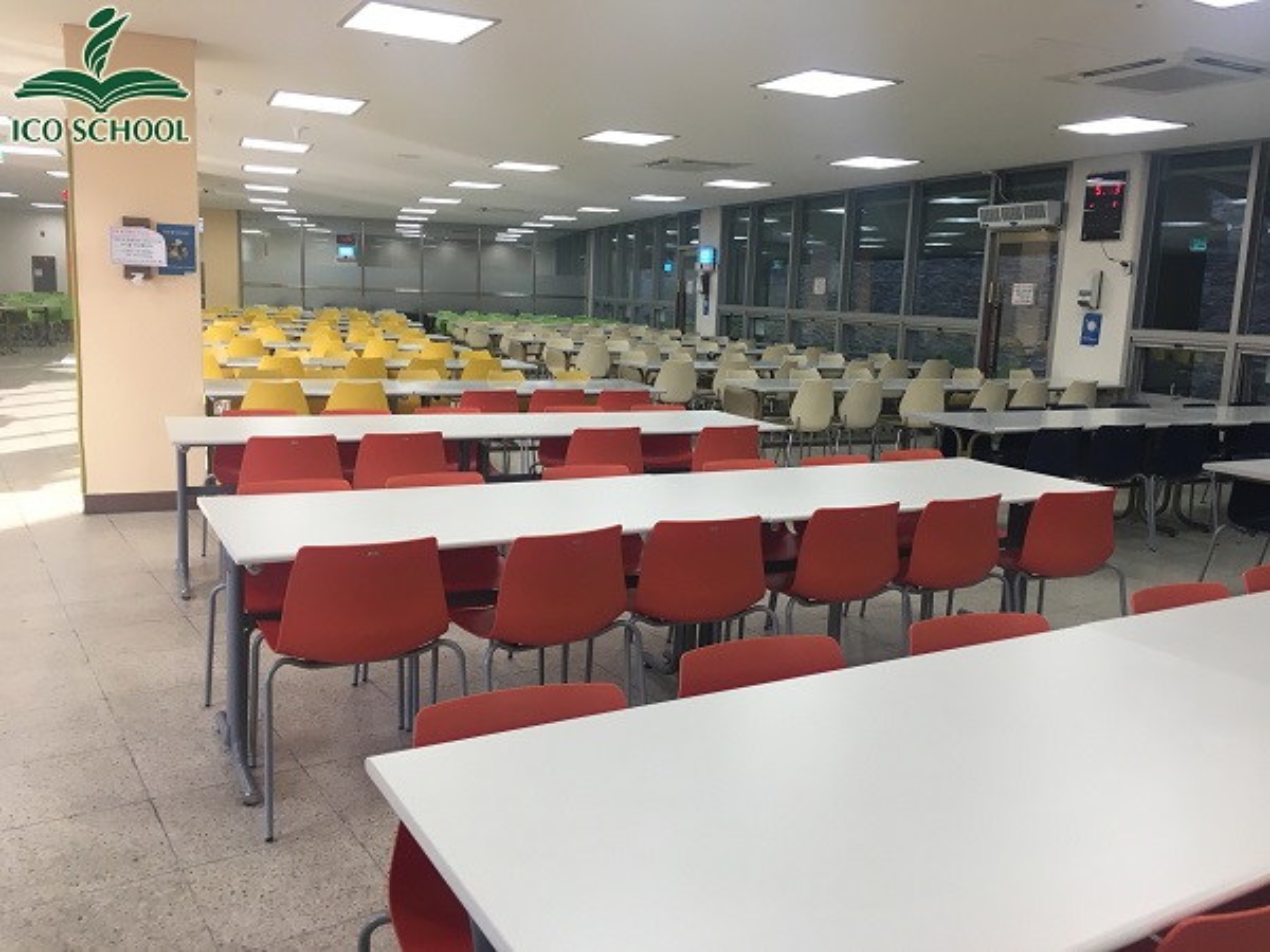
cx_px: 635
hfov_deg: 61.7
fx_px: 1064
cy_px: 476
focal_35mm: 29
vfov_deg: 48.2
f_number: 2.2
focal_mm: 4.15
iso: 25
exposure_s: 1/40
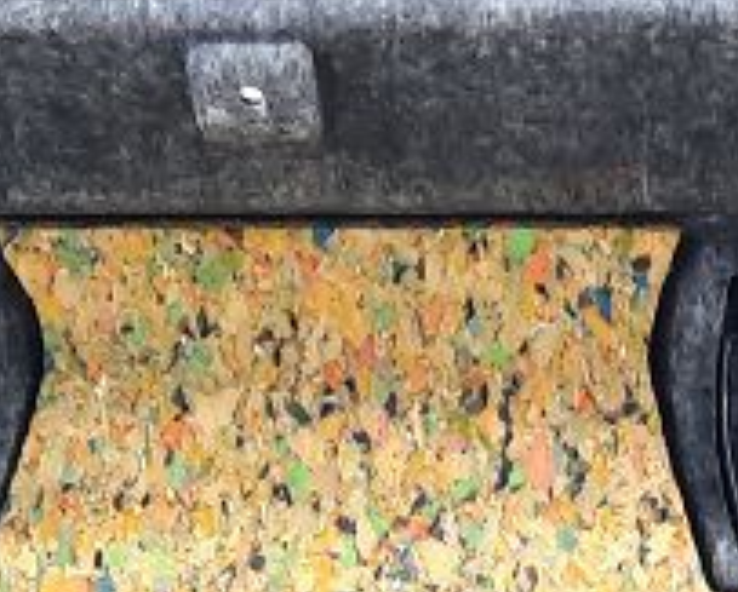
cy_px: 632
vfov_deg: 10.6
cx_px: 814
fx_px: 3150
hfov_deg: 13.1
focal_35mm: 144
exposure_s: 1/50
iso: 125
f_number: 2
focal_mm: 4.6
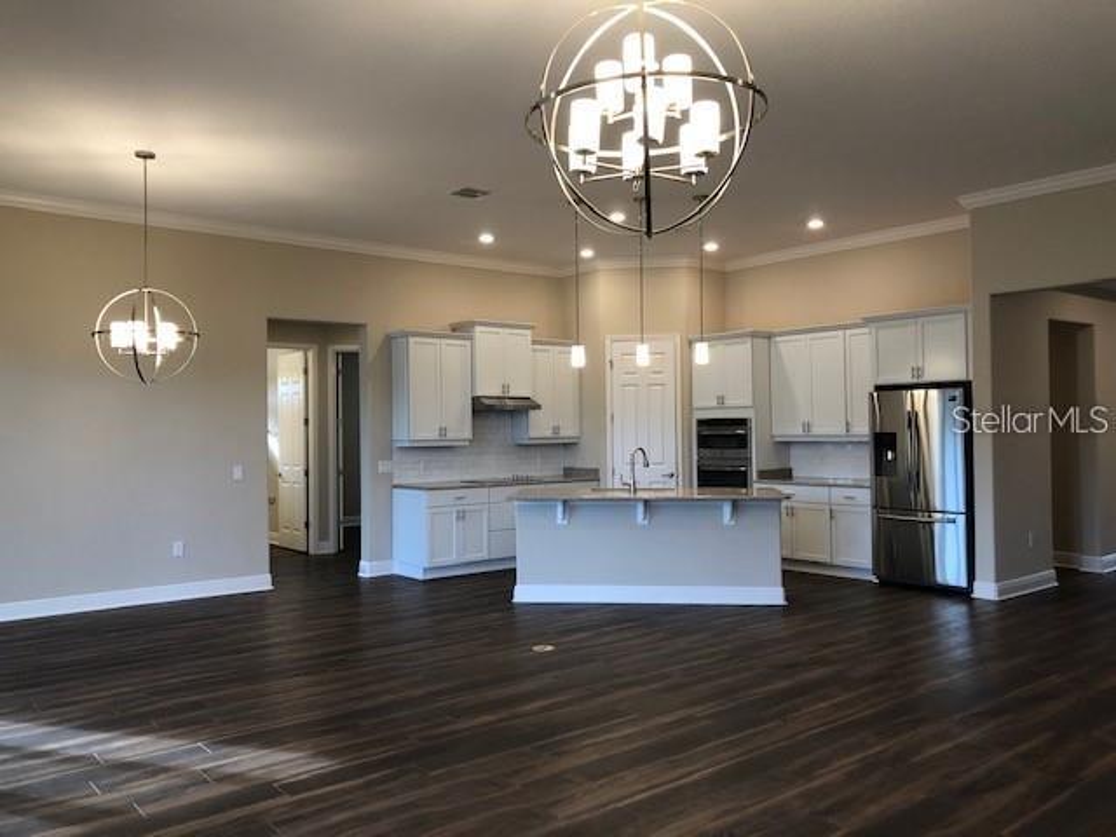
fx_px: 903
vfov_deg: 49.7
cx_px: 558
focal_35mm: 28
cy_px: 418
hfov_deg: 63.4
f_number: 1.8
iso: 32
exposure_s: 1/30
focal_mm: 3.99
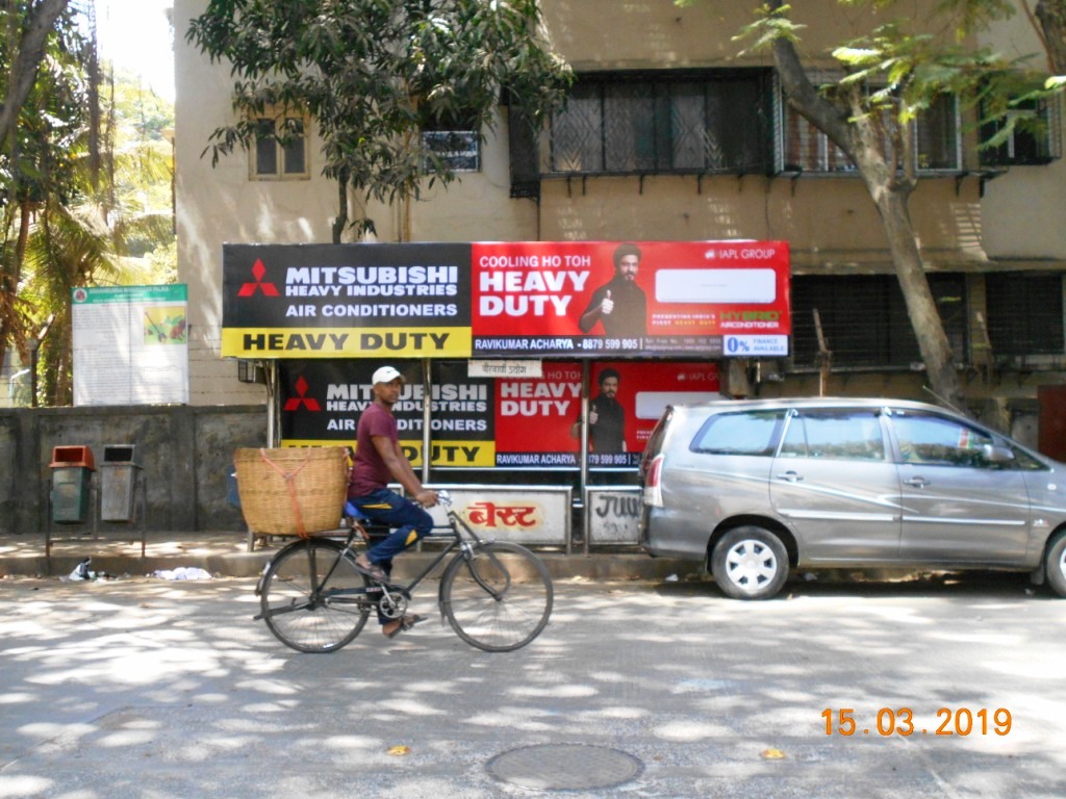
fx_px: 1201
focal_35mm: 39
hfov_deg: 47.9
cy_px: 400
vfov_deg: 36.8
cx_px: 533
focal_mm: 6.7
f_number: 3.9
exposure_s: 1/250
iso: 500
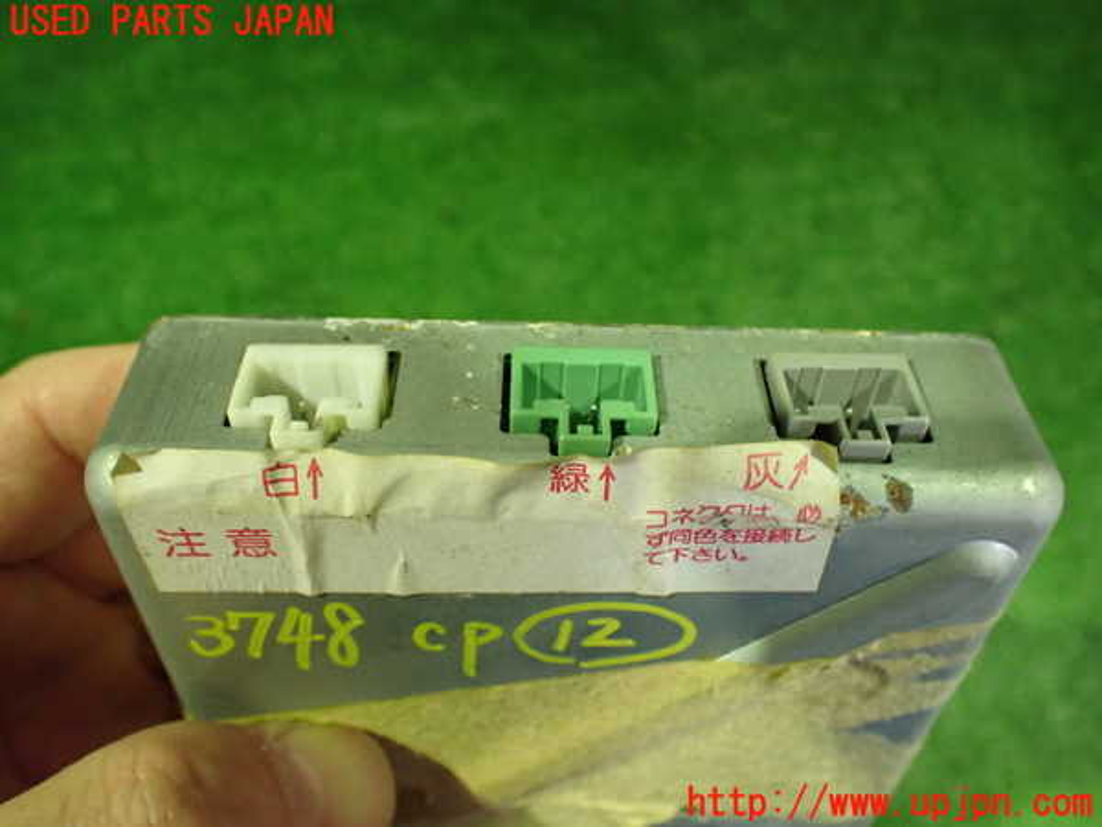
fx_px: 955
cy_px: 414
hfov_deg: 60.0
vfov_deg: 46.8
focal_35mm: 30
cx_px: 551
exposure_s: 1/30
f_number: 2.3
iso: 1000
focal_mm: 5.4
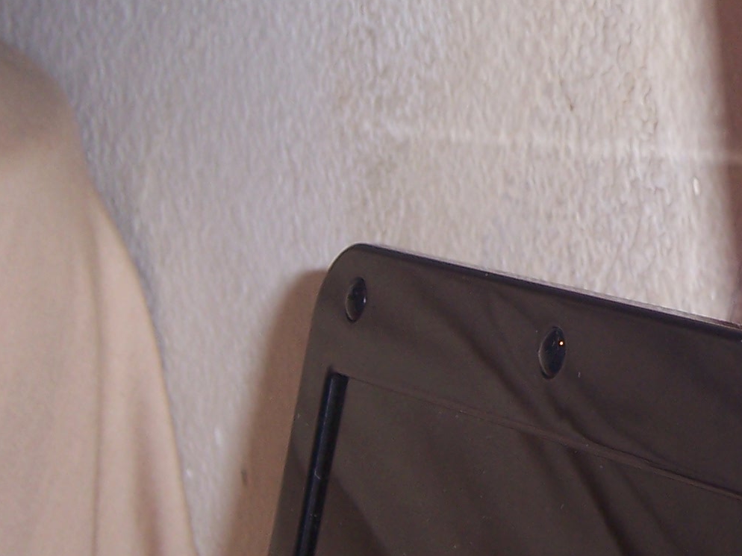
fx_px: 3643
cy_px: 93
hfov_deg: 11.5
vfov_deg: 8.7
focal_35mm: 170
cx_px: 773
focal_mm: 11
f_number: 4
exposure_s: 1/60
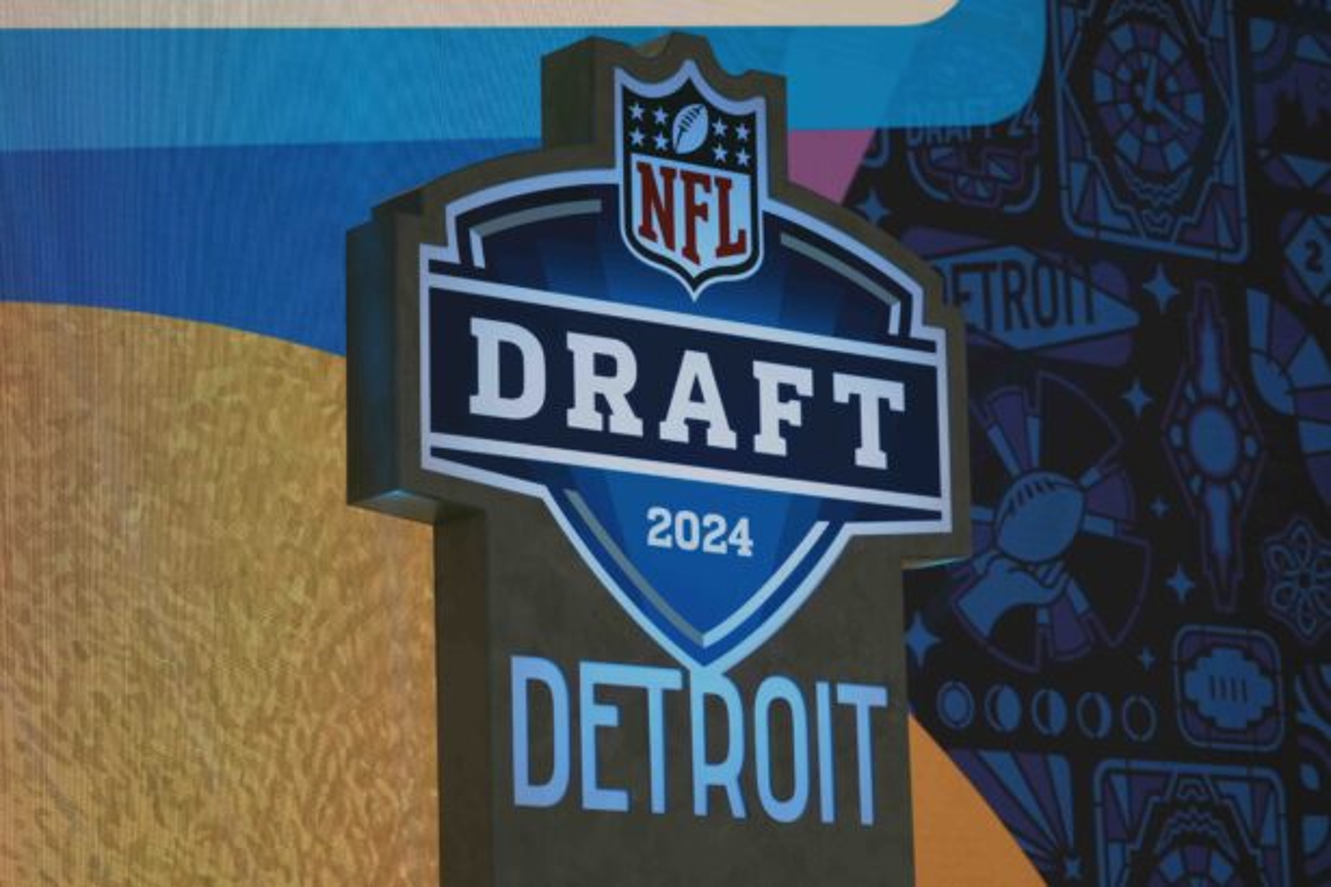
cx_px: 666
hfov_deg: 22.1
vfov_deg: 14.9
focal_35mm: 92
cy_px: 444
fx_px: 3401
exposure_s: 1/40
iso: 320
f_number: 5.6
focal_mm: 92
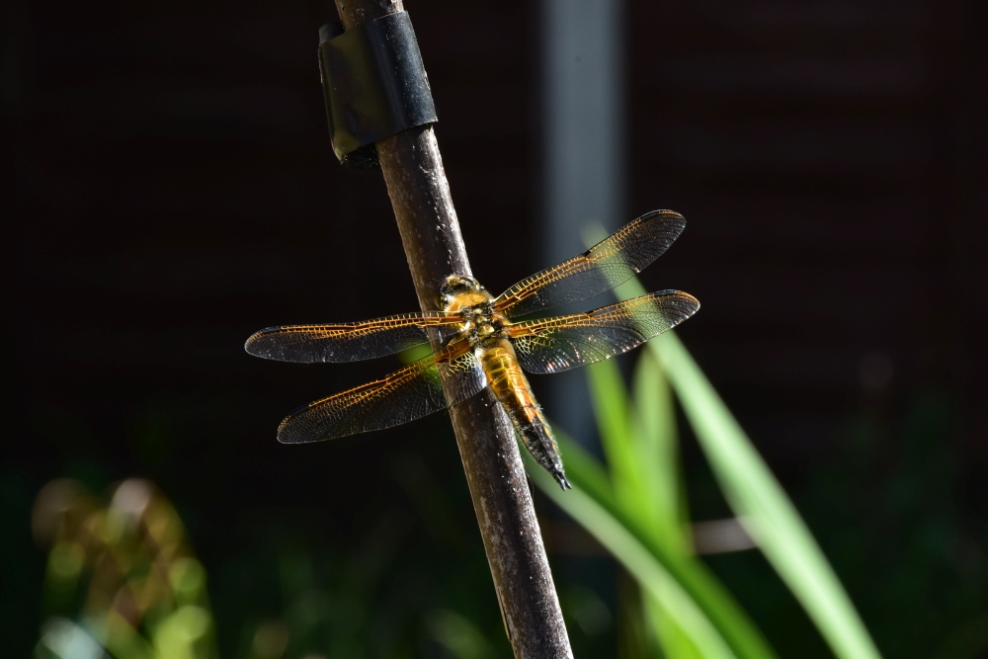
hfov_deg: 9.8
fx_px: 5764
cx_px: 494
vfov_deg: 6.5
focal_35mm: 210
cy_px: 330
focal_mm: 140
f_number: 14
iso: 500
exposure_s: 1/125
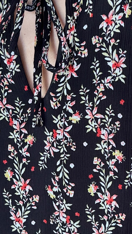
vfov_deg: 27.7
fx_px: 466
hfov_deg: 16.0
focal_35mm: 75
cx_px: 101
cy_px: 182
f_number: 1.78
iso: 64
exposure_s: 1/145
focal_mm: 6.86
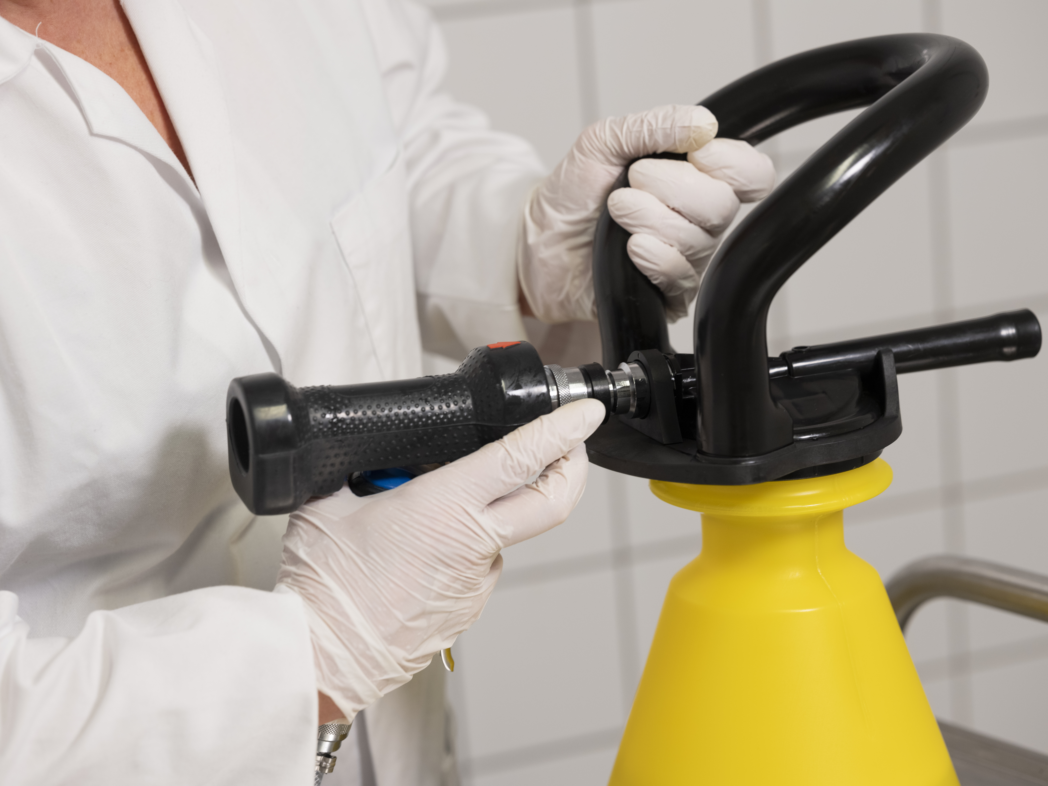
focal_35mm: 87
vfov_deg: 17.0
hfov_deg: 22.5
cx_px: 524
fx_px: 2634
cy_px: 393
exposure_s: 1/125
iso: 640
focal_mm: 110
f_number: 4
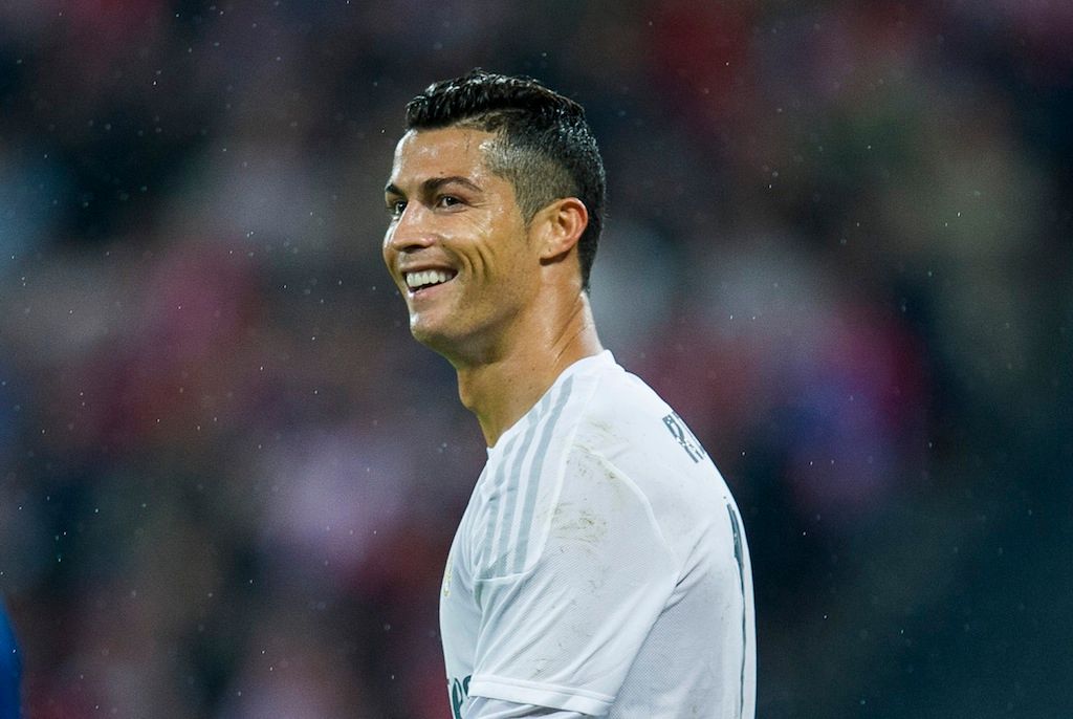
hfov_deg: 5.1
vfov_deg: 3.4
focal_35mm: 400
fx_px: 11939
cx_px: 536
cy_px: 360
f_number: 2.8
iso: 2500
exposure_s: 1/1250
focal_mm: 400
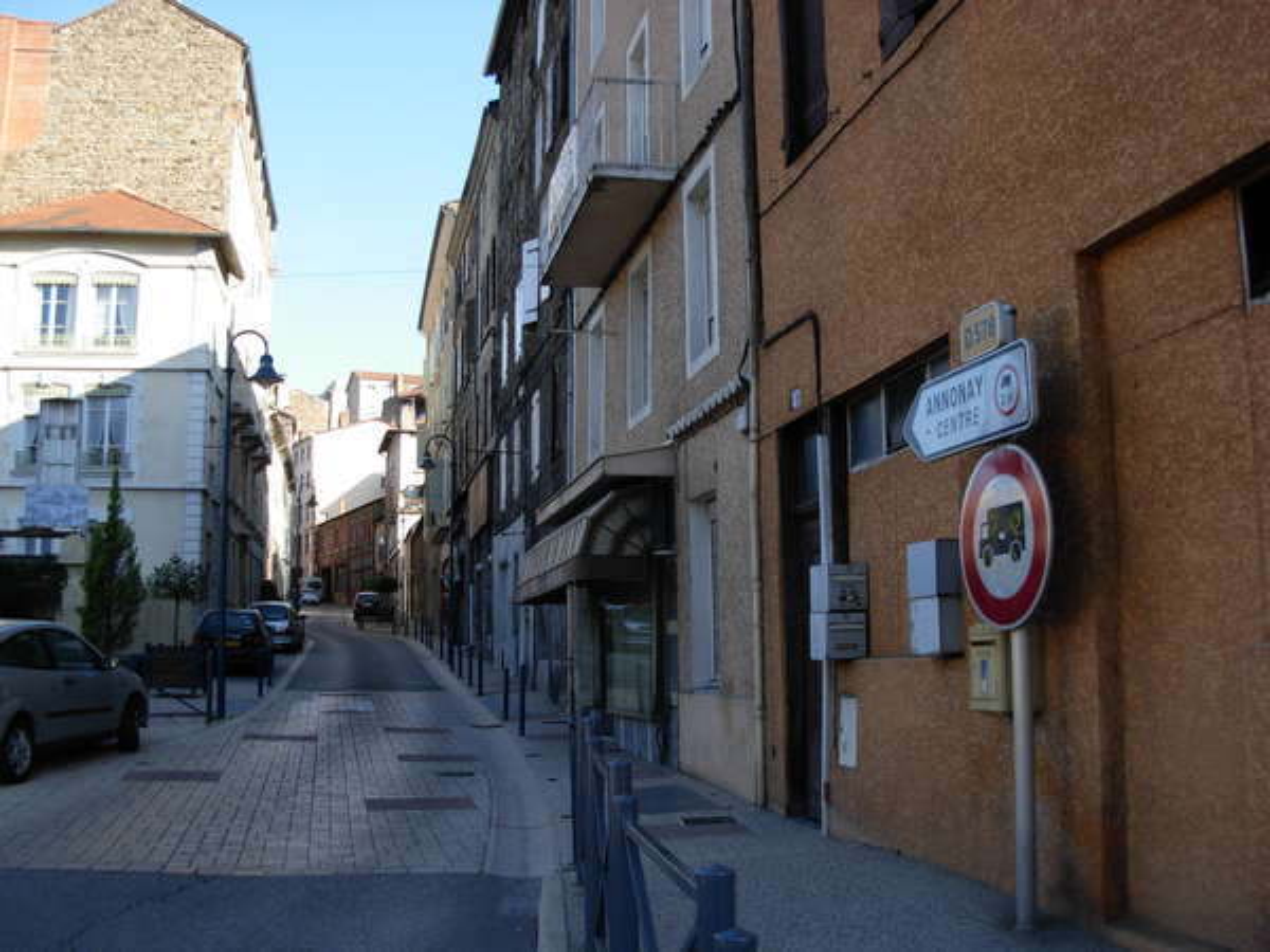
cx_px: 635
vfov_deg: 37.7
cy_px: 476
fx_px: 1394
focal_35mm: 38
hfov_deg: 49.0
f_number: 2.9
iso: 79
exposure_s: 1/352
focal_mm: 6.3
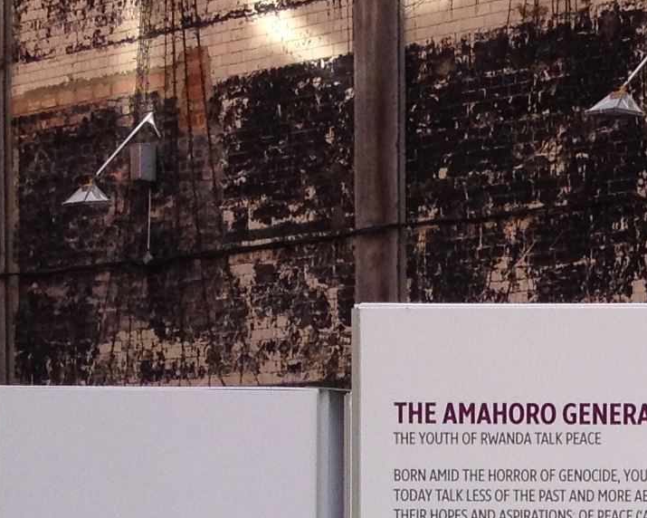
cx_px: 961
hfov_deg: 11.8
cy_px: 715
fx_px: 2987
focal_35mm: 156
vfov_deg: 9.7
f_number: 2.4
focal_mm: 4.28
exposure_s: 1/418
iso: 50
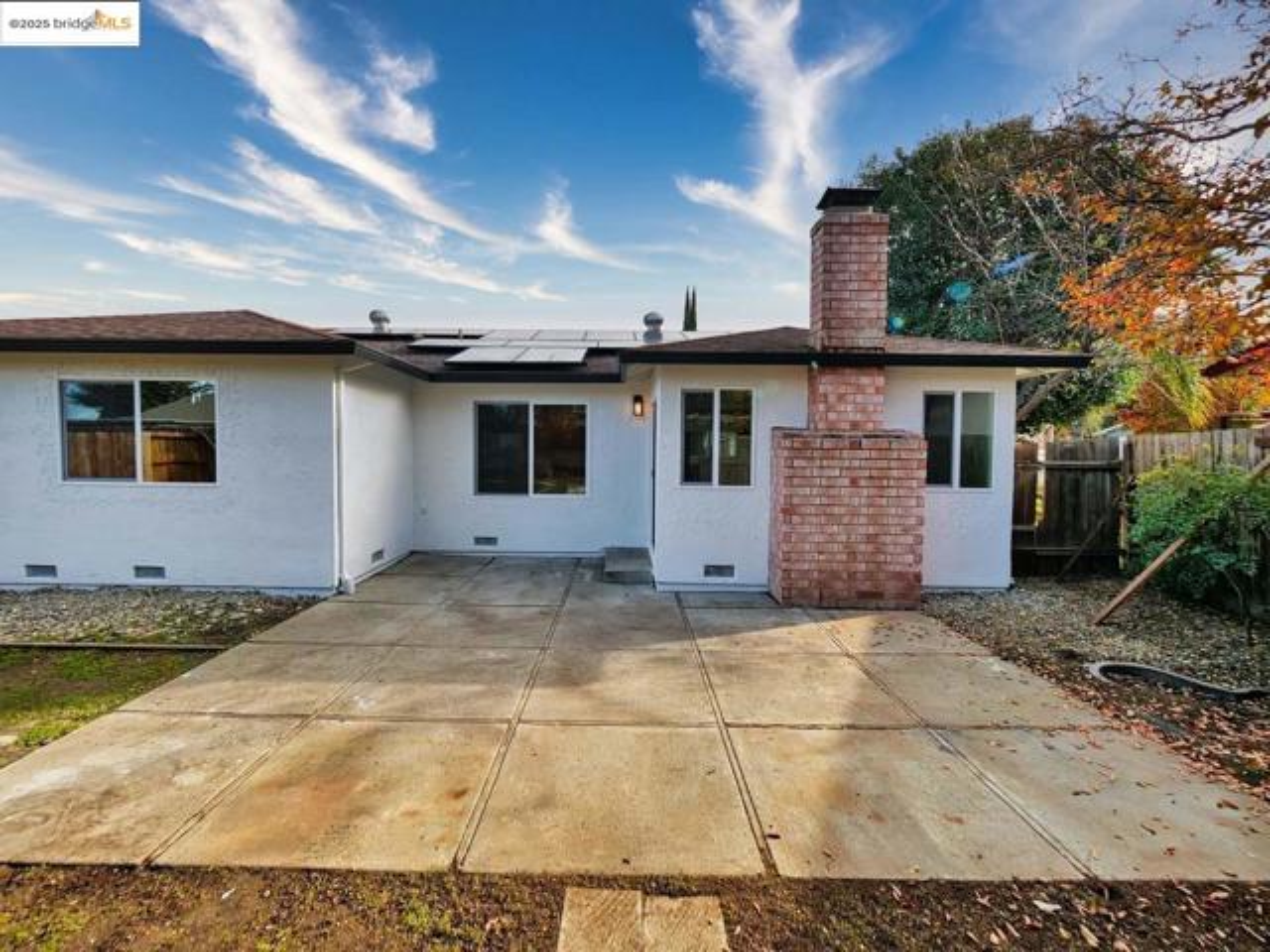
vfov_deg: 85.7
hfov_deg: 102.1
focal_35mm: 14
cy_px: 476
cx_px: 635
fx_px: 514
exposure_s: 1/320
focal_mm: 7
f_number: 4
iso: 125
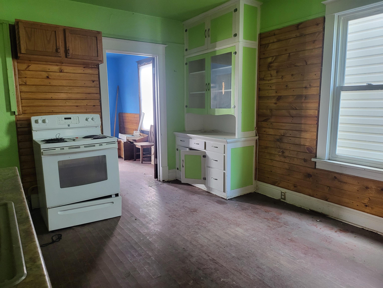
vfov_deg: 56.8
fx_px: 266
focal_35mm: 24
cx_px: 192
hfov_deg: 71.6
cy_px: 144
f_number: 1.8
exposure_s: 1/40
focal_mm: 5
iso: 320
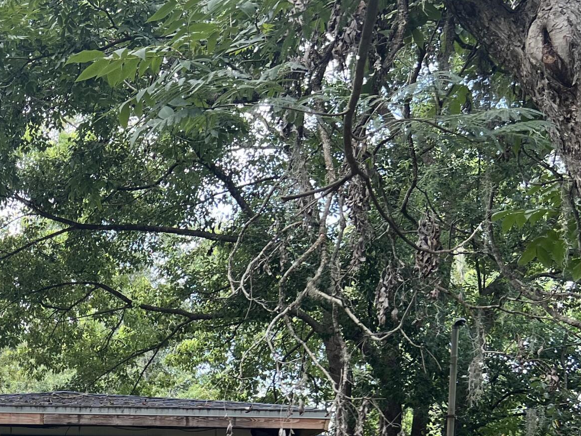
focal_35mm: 67
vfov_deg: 20.4
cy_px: 535
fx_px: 1125
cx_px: -14
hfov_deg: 27.2
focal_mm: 5.7
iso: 40
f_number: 1.5
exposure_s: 1/181
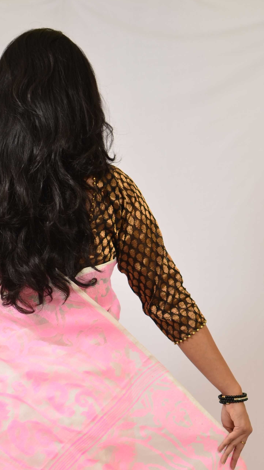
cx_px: 65
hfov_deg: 11.5
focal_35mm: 105
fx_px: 1307
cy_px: 444
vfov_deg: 19.9
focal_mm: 35
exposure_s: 1/250
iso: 100
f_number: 1.8
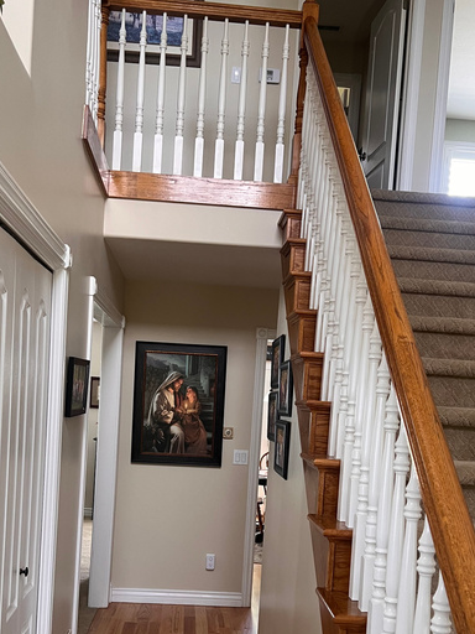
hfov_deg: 36.8
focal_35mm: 39
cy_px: 432
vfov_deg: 47.0
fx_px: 714
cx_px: 219
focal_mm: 5.7
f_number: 1.5
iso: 125
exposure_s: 1/70
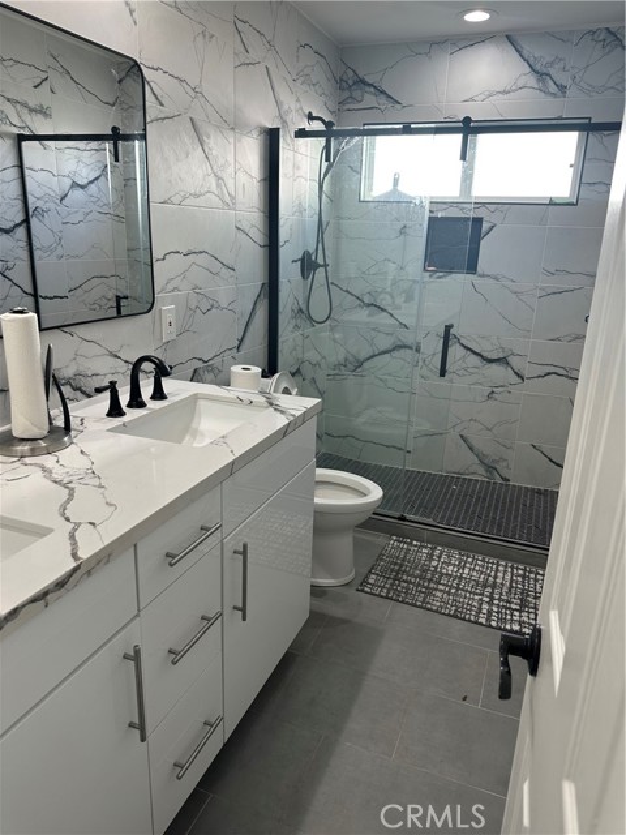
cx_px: 313
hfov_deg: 56.8
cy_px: 418
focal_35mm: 24
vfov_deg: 71.6
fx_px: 579
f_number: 1.78
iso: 100
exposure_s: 1/120
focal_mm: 6.86
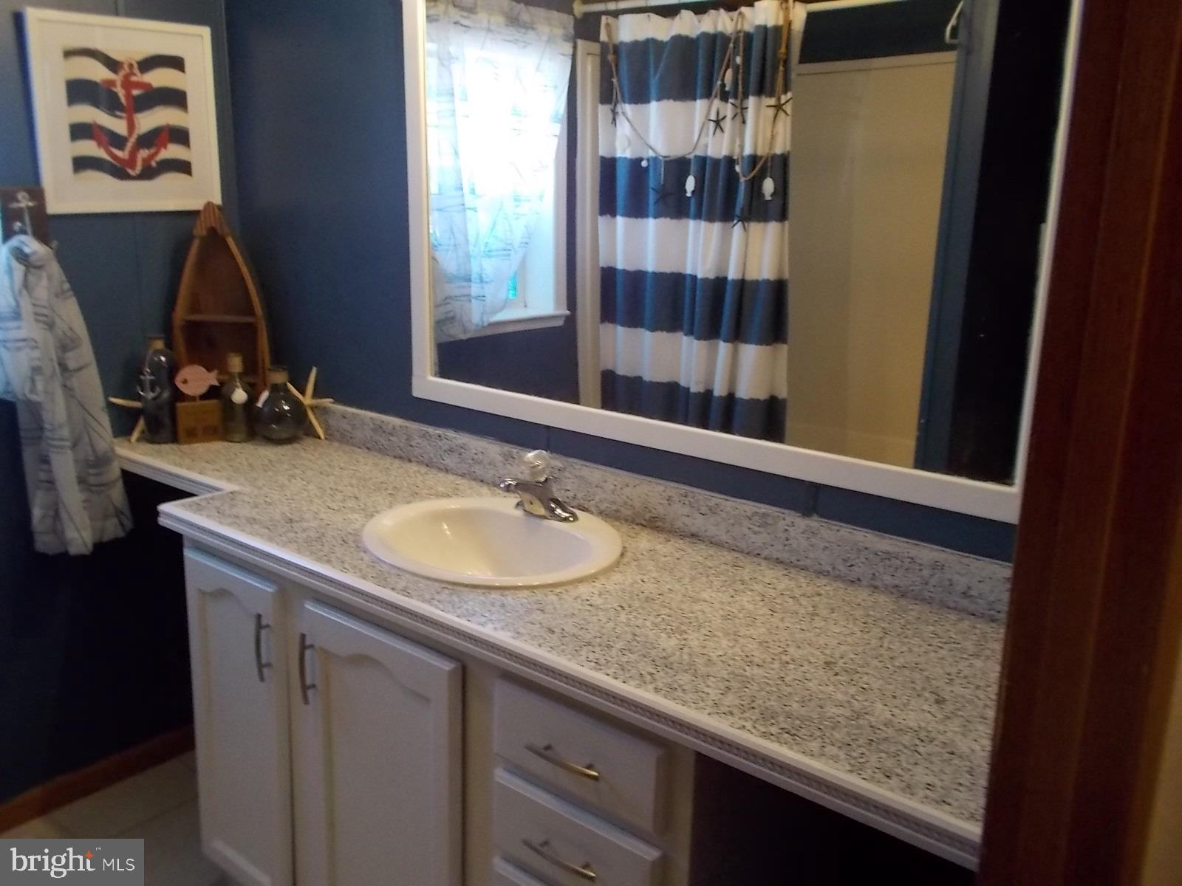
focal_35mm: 29
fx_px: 990
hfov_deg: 61.7
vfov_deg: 48.2
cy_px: 443
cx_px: 591
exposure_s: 1/30
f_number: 3.3
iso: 250
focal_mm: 4.1
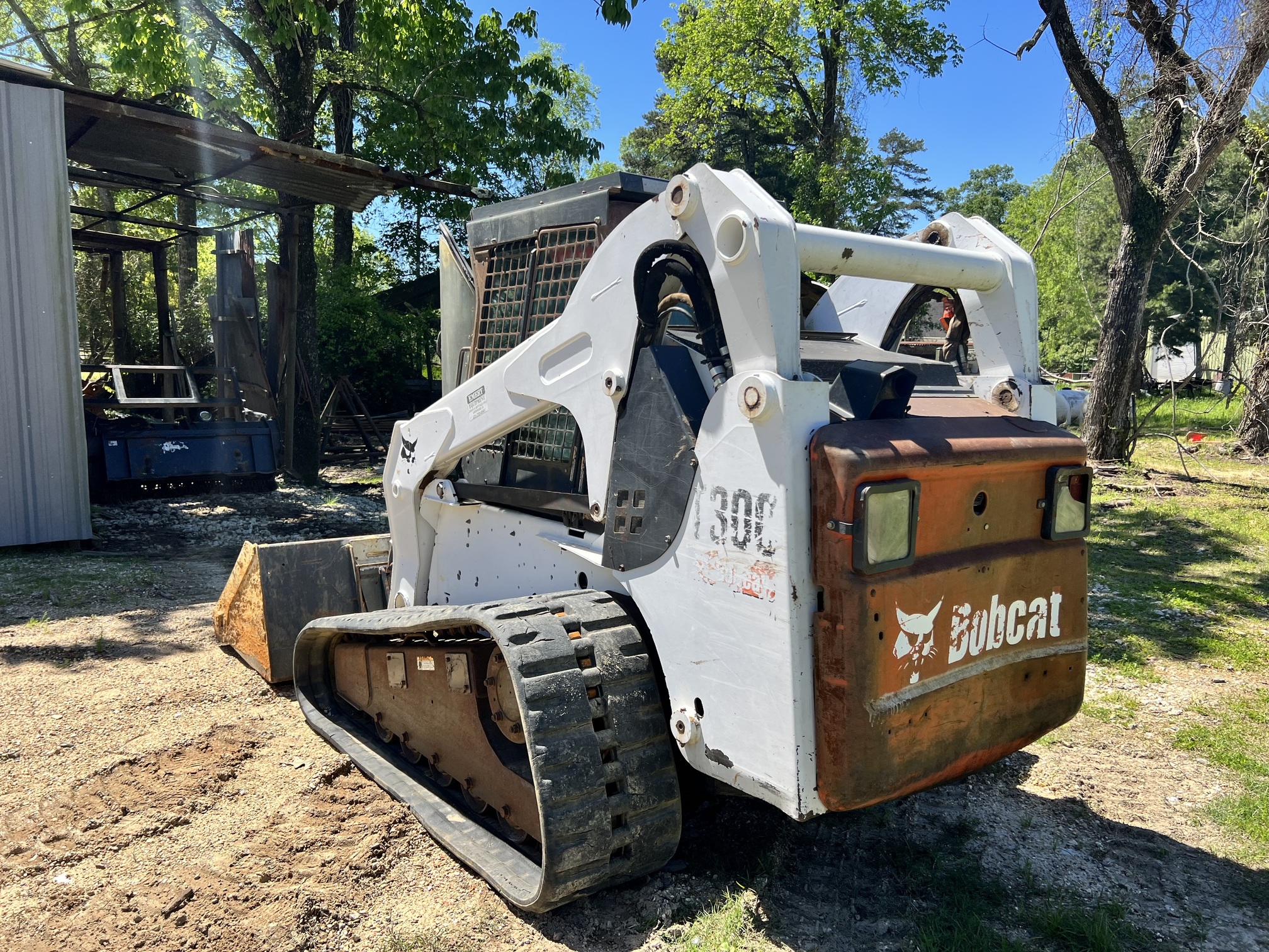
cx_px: 634
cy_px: 476
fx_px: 953
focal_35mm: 26
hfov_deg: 67.3
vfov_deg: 53.1
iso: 50
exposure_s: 1/2208
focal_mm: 5.7
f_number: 1.5
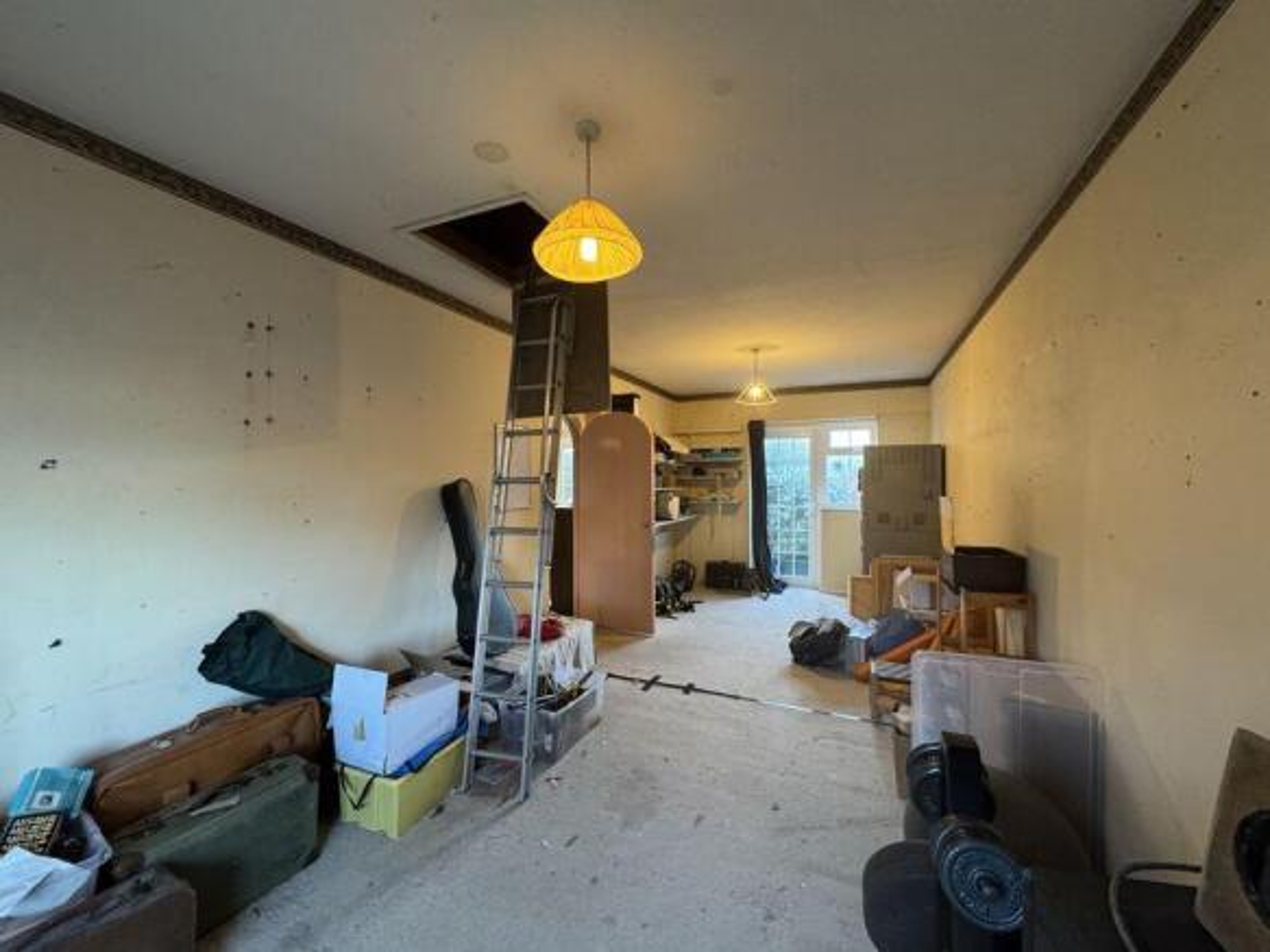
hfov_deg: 102.1
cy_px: 476
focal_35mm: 14
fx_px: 514
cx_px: 635
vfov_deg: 85.7
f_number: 2.2
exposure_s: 1/50
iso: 400
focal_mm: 2.22
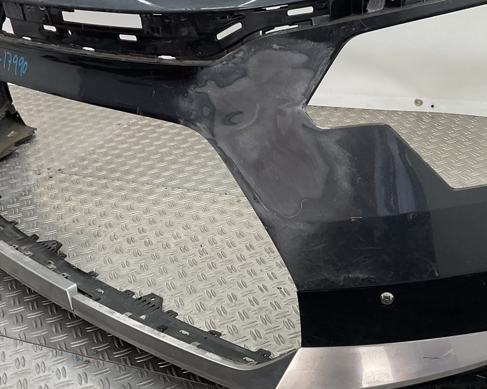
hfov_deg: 35.9
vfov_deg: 29.1
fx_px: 749
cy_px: 154
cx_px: 291
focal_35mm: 52
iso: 32
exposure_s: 1/120
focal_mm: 3
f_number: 1.8
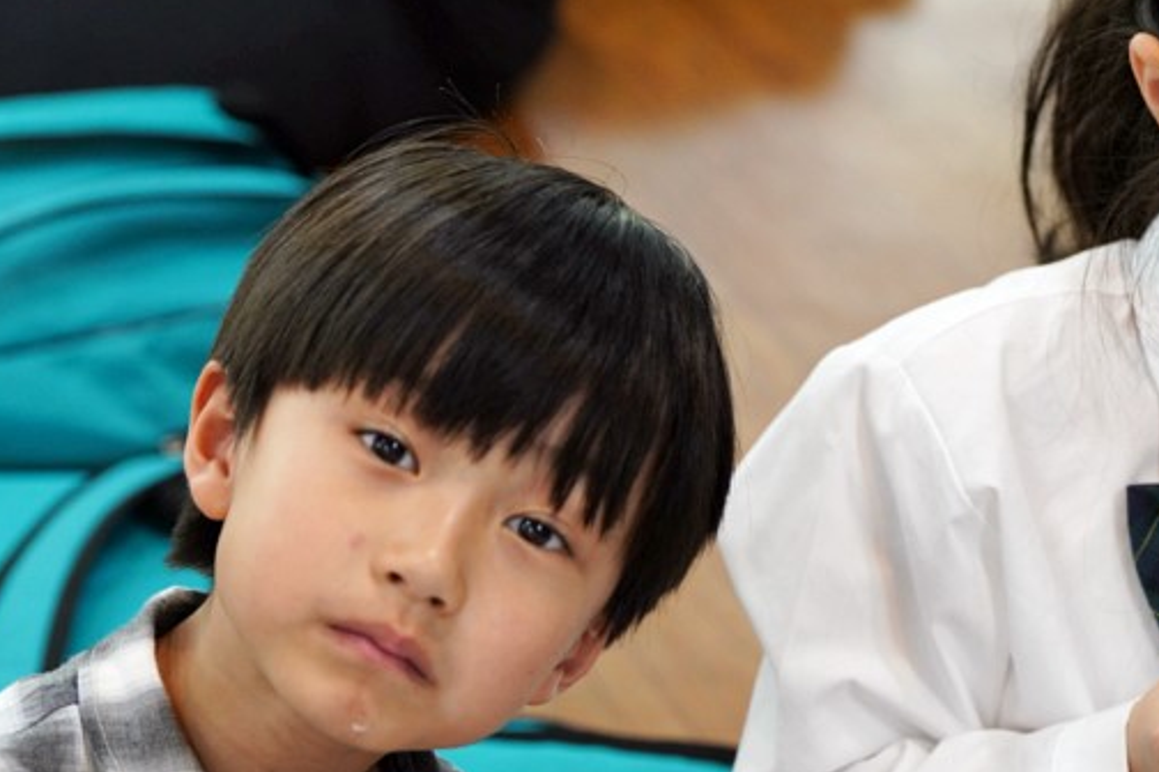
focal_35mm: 184
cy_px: 478
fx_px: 5923
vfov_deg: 7.5
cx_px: 683
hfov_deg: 11.2
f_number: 4
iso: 1600
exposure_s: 1/160
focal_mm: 103
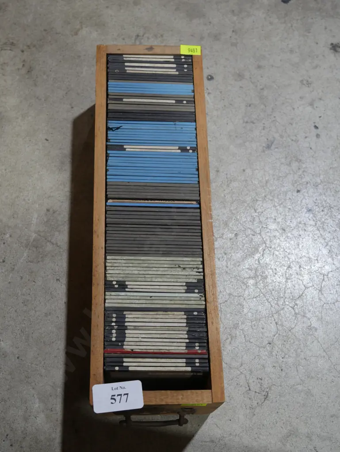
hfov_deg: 31.5
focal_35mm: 46
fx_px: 602
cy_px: 226
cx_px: 170
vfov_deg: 41.2
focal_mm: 23
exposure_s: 1/60
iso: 320
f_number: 5.1
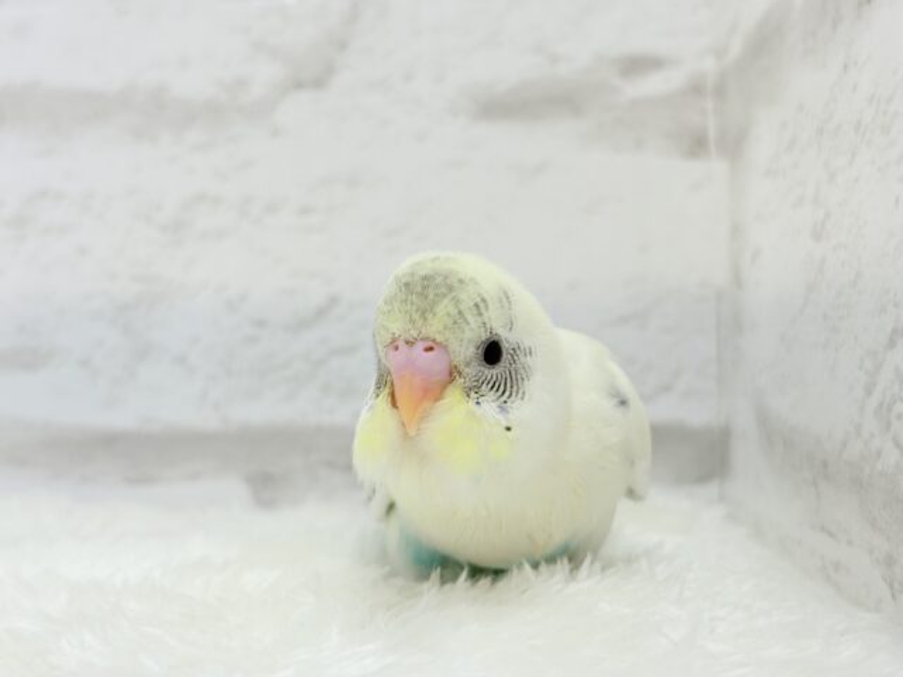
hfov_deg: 36.8
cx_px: 452
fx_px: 1356
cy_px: 338
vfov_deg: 28.0
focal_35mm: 52
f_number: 1.6
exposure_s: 1/50
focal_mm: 5.96
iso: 40
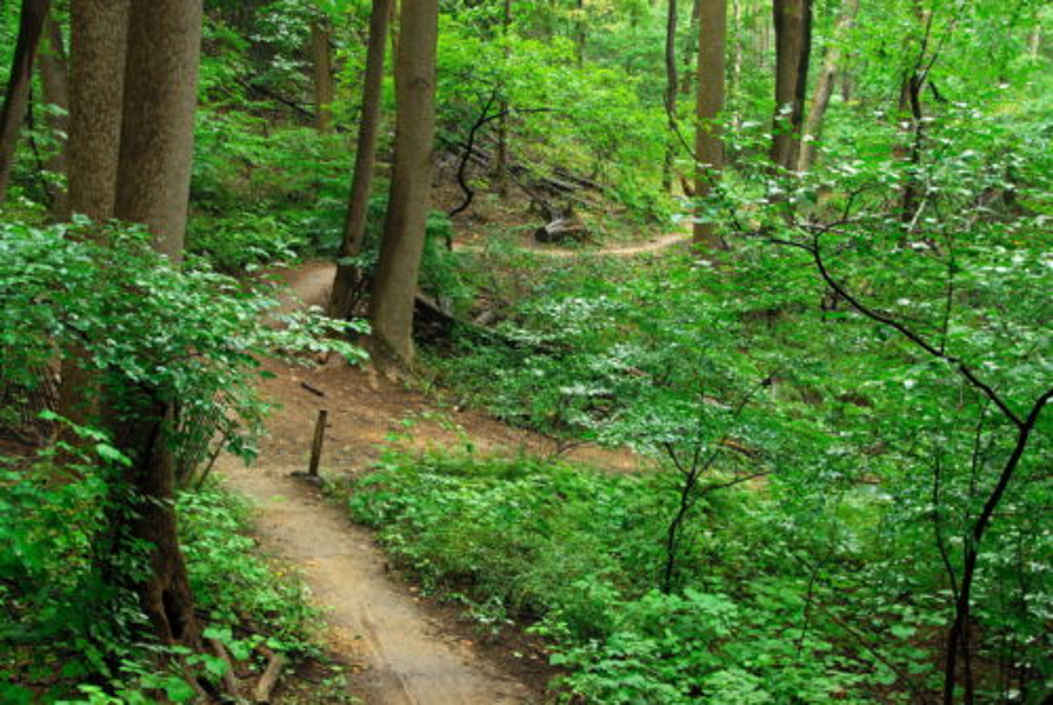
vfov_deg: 26.6
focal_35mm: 51
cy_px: 352
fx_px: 1494
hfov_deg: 38.8
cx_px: 526
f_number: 8
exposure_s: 1/2.5
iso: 200
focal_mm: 34
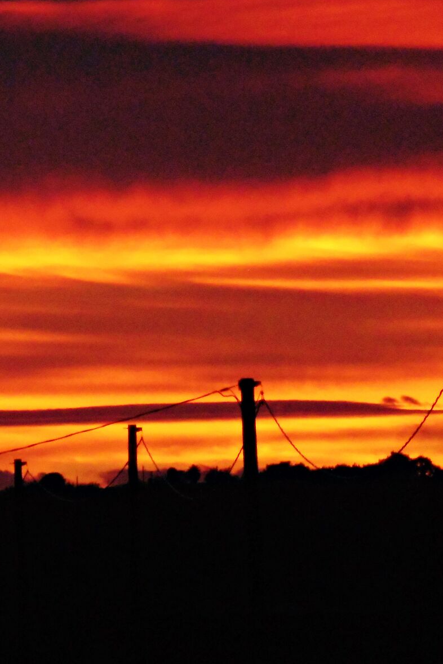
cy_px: 220
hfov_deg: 2.0
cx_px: -27
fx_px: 12625
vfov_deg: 3.0
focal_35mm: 684
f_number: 5.8
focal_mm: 59.5
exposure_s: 1/60
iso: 400
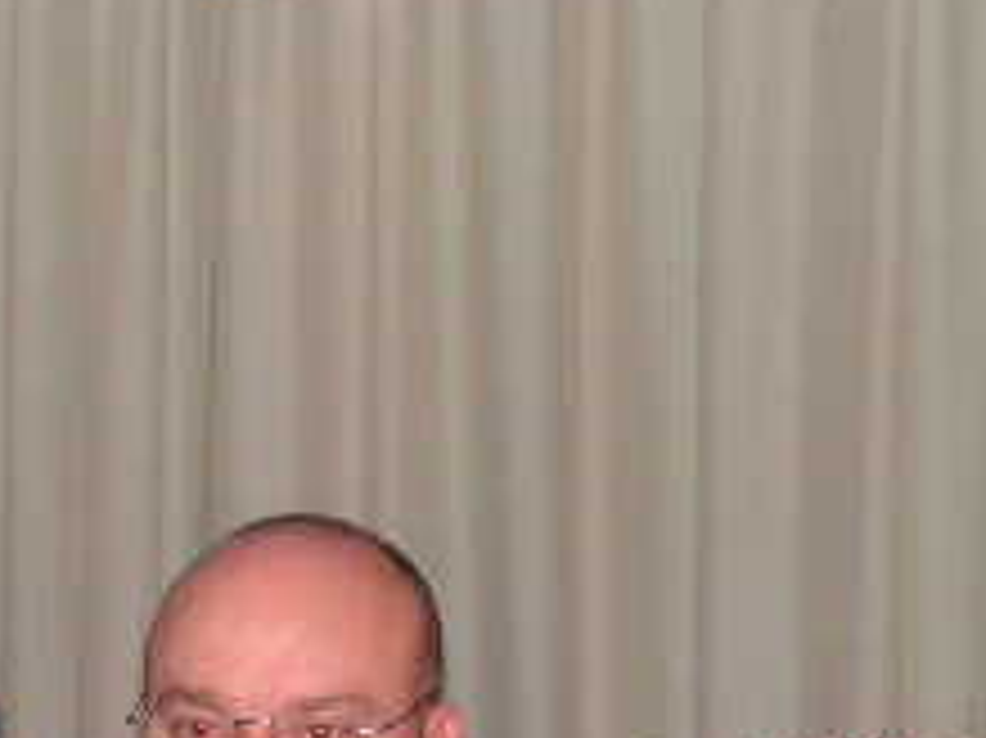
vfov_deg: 6.6
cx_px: -162
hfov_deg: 8.7
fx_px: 6405
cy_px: 837
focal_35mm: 225
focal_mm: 12.9
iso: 200
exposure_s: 1/80
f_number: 3.3
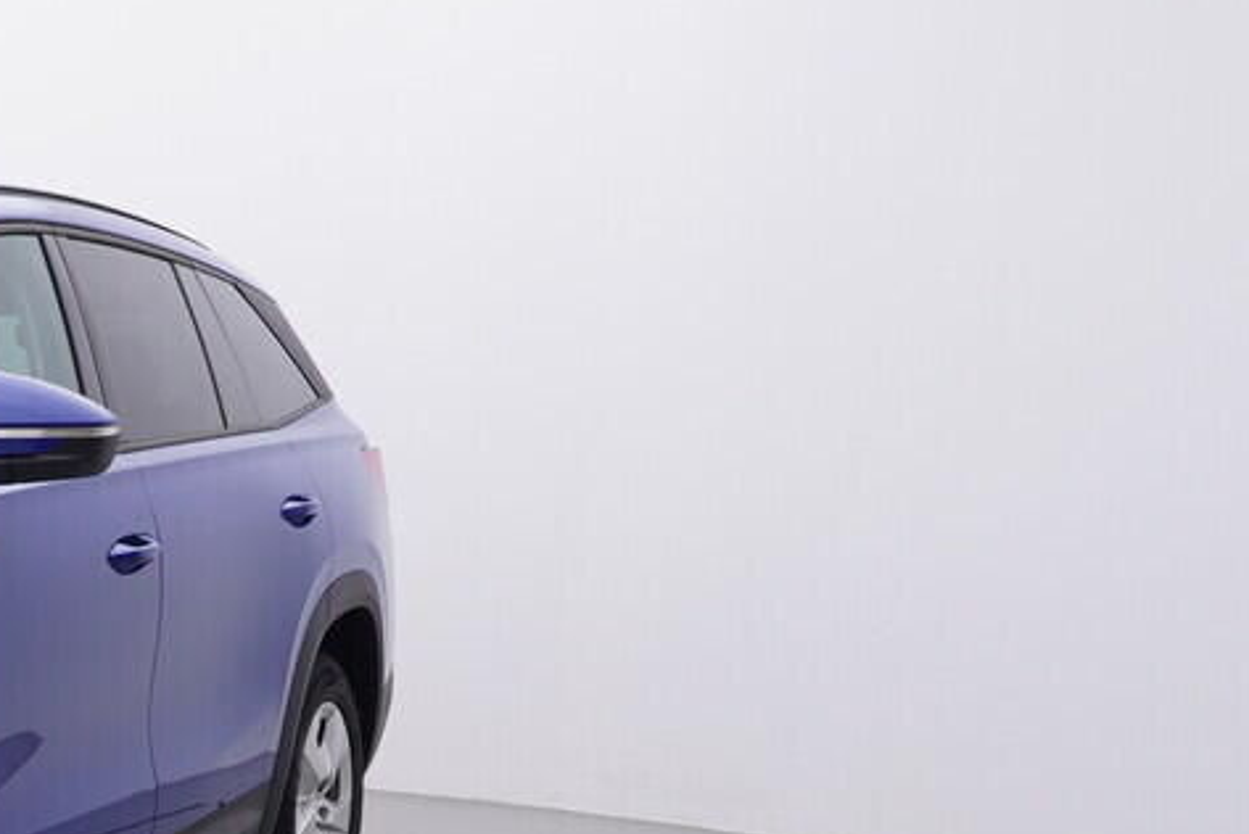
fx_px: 2379
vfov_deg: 19.4
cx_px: -375
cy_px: 792
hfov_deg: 25.4
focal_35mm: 69
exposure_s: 1/80
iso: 200
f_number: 5
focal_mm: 15
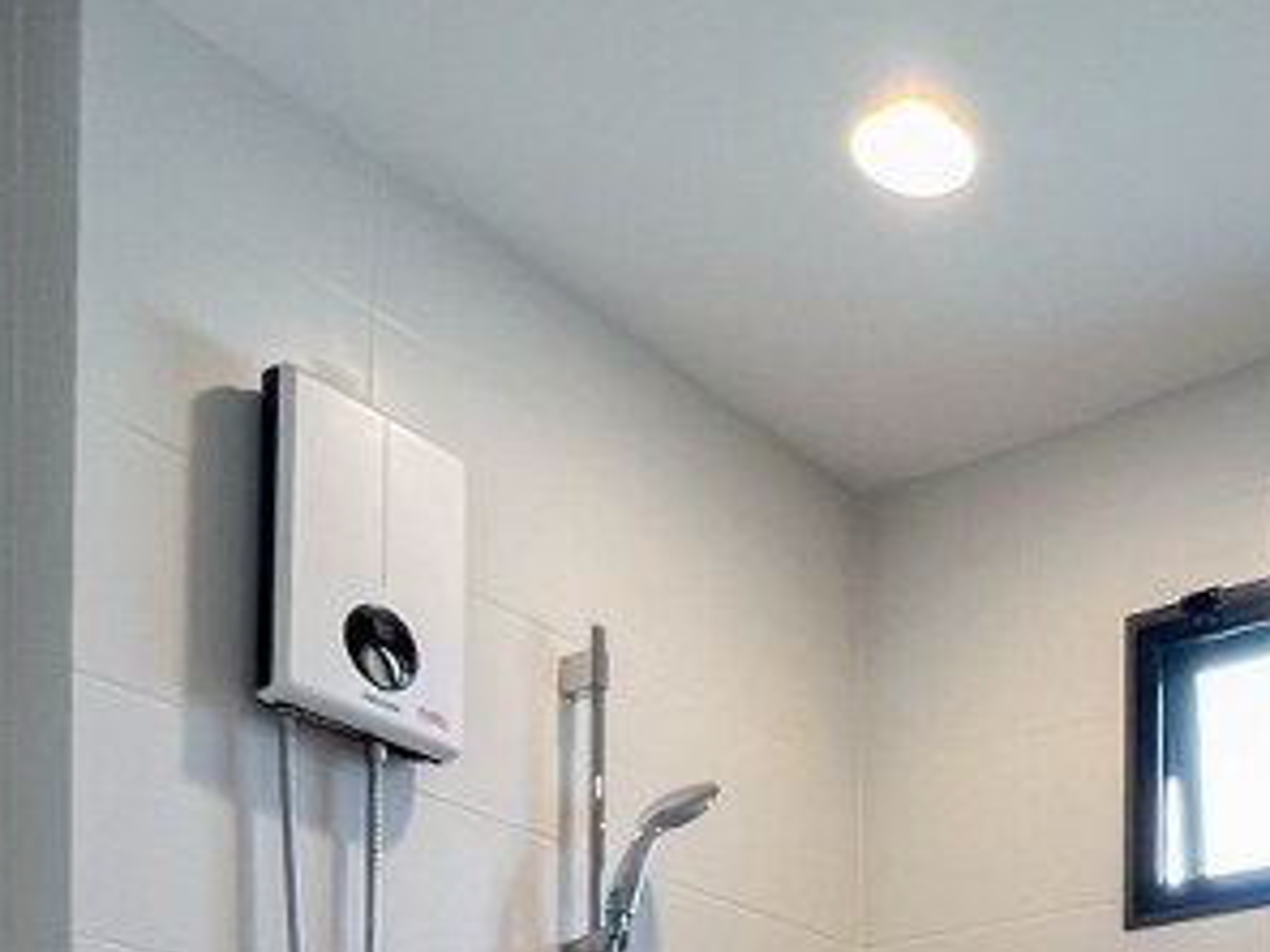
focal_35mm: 45
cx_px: 1184
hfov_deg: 38.6
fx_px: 1651
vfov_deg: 25.1
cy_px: 1398
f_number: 1.8
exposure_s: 1/110
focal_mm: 1.57
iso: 32
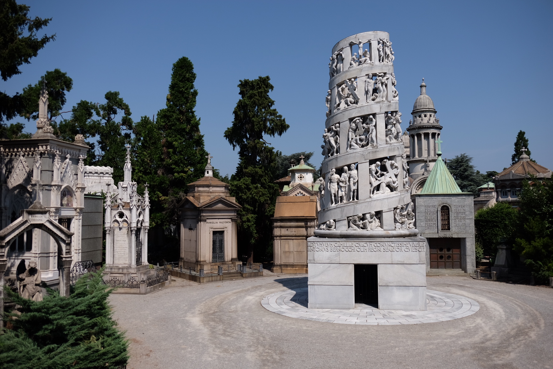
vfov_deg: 42.3
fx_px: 476
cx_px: 276
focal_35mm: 31
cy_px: 184
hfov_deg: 60.3
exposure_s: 1/2000
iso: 100
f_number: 4
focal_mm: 20.8
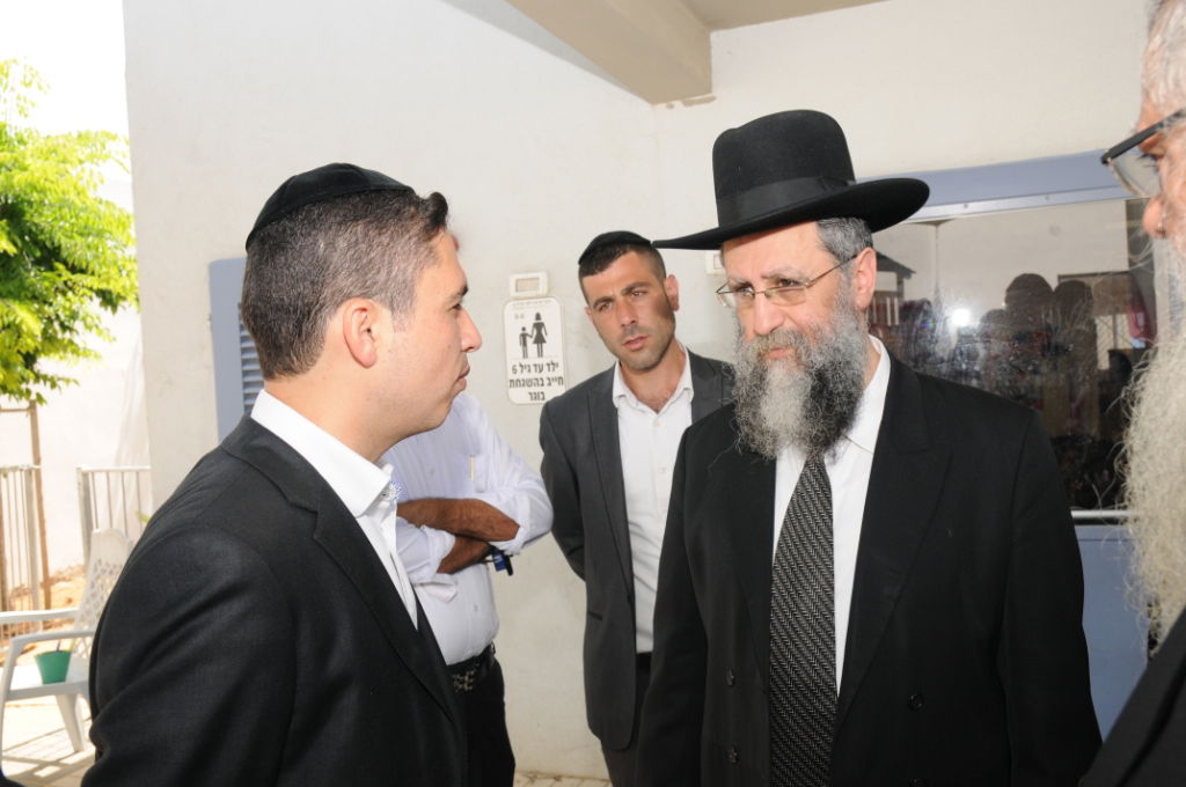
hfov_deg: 62.0
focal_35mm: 30
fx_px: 987
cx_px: 593
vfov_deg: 43.5
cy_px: 394
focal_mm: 20
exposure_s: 1/160
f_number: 6.3
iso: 200
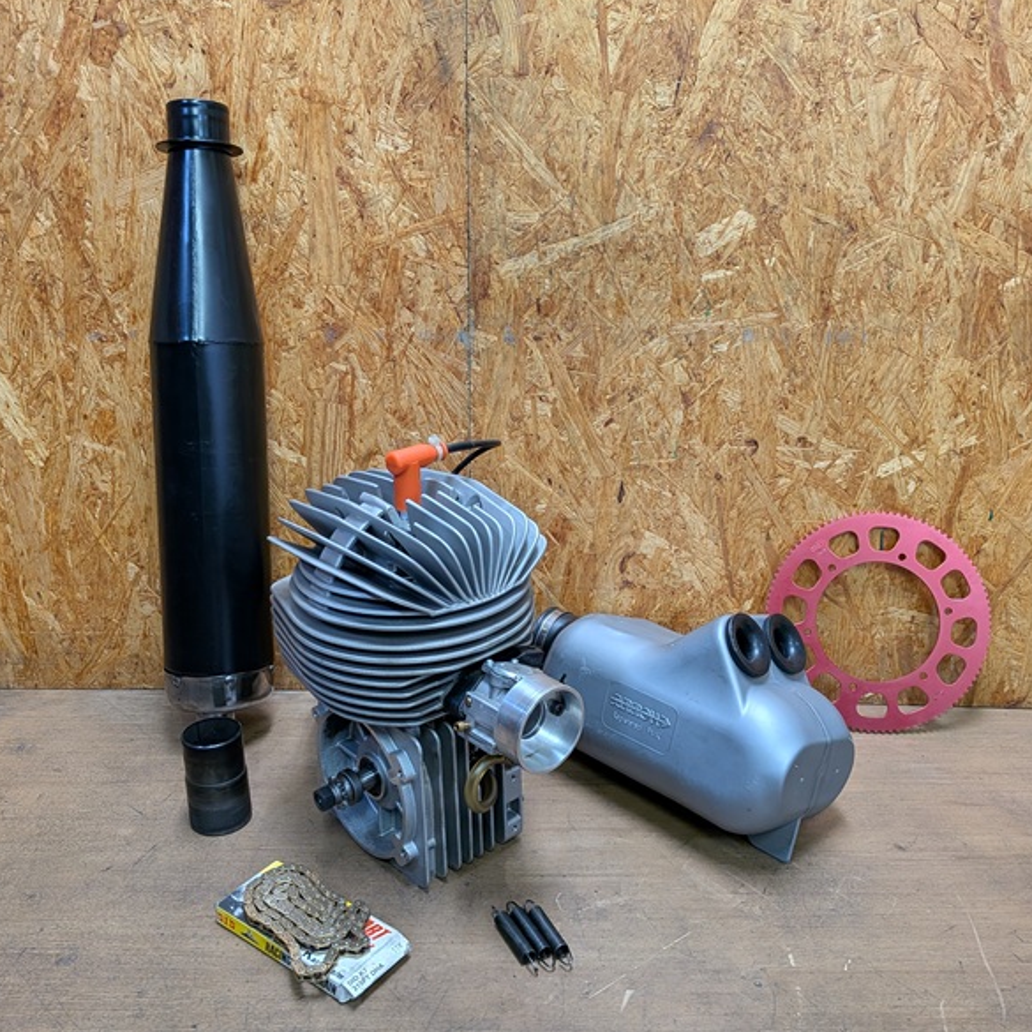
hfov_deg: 55.6
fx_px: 978
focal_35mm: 29
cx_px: 531
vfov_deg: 55.6
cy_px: 517
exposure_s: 1/33.3
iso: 117
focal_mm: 4.53
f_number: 1.7
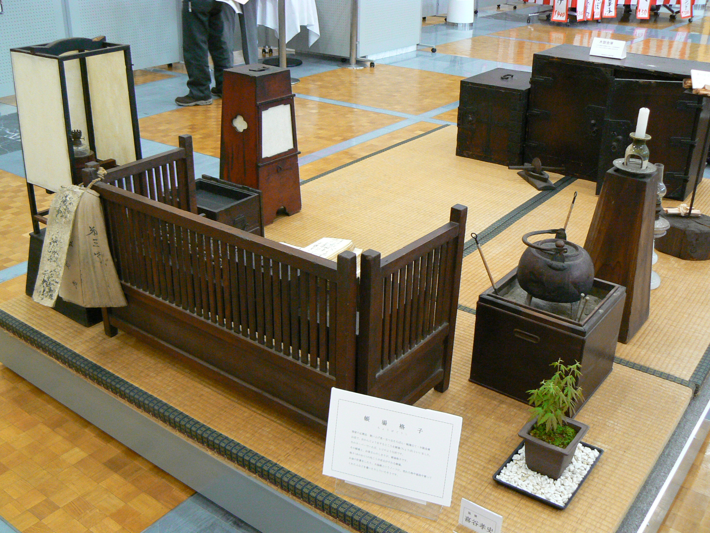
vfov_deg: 39.7
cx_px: 355
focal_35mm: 36
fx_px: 738
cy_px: 266
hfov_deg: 51.4
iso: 200
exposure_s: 1/15
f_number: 2.8
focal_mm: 6
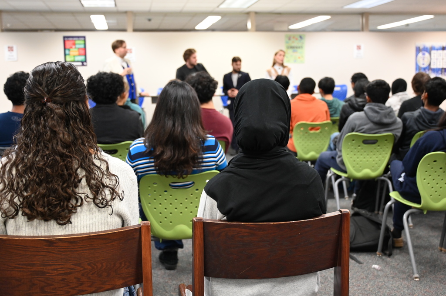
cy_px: 148
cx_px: 223
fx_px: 520
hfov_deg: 46.4
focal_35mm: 42
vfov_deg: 31.8
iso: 3200
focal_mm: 42
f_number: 4
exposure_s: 1/125
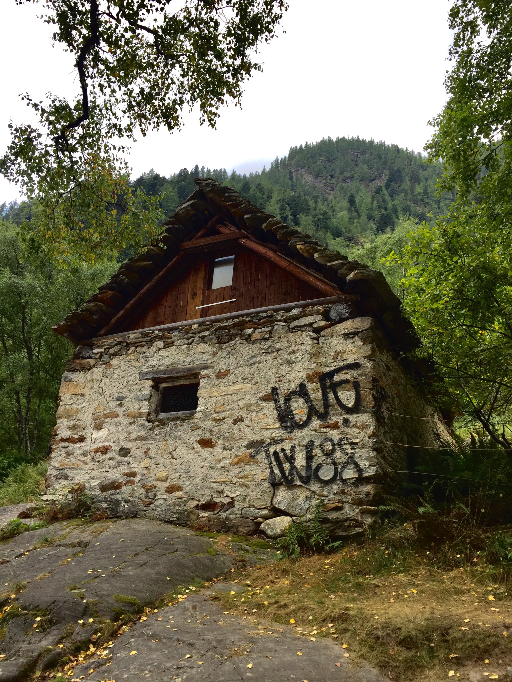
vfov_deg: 61.7
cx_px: 256
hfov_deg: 48.2
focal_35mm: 29
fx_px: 572
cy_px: 341
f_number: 2.2
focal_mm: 4.15
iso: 32
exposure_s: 1/304
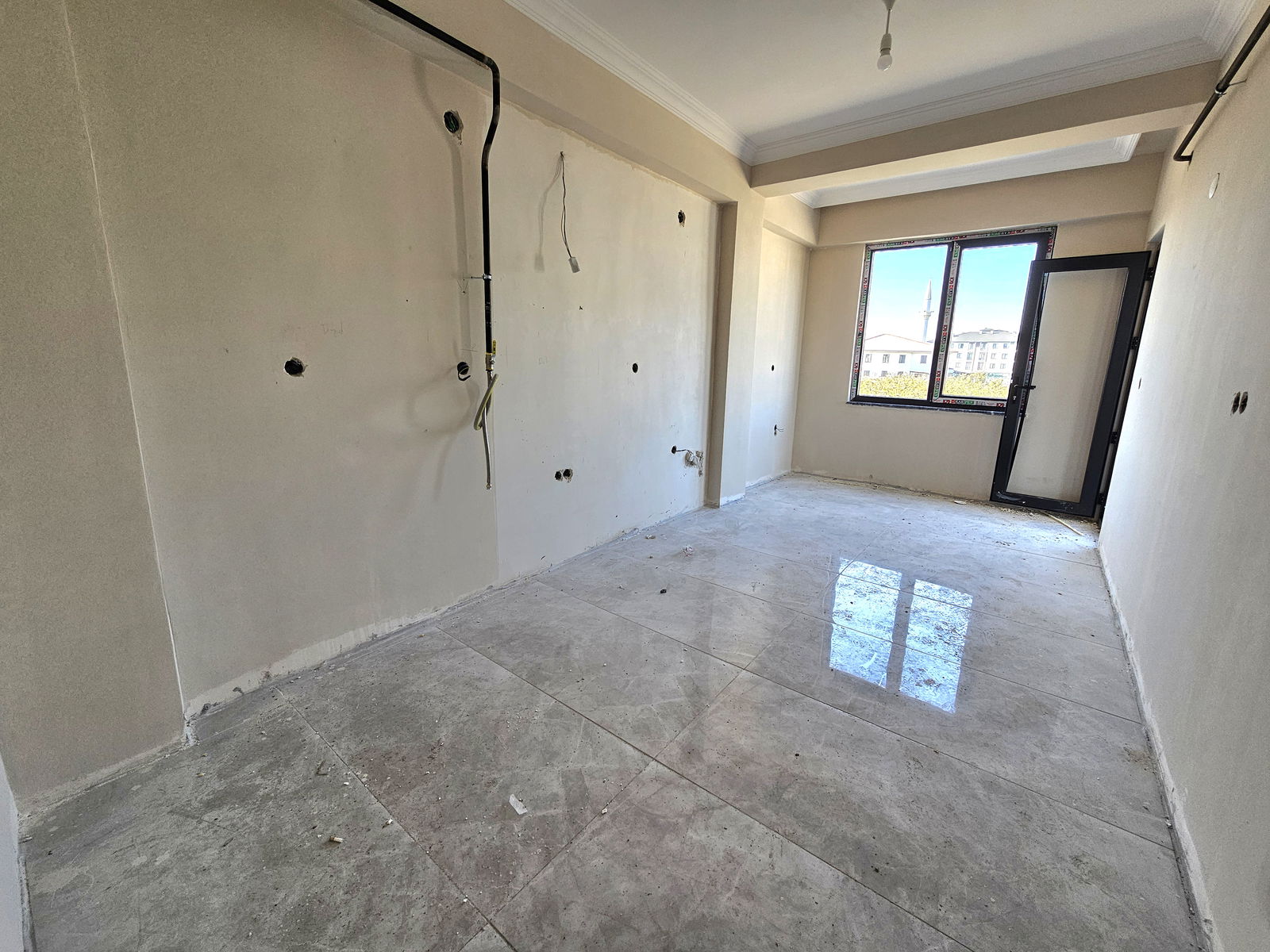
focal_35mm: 13
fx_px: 477
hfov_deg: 106.2
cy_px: 476
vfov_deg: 89.9
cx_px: 635
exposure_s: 1/101
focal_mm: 2.2
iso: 50
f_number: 2.2
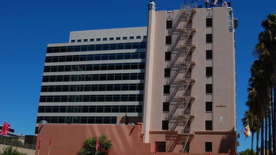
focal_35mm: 45
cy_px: 86
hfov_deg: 45.5
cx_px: 166
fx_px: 327
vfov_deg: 26.7
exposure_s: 1/160
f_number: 16
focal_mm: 23
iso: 200
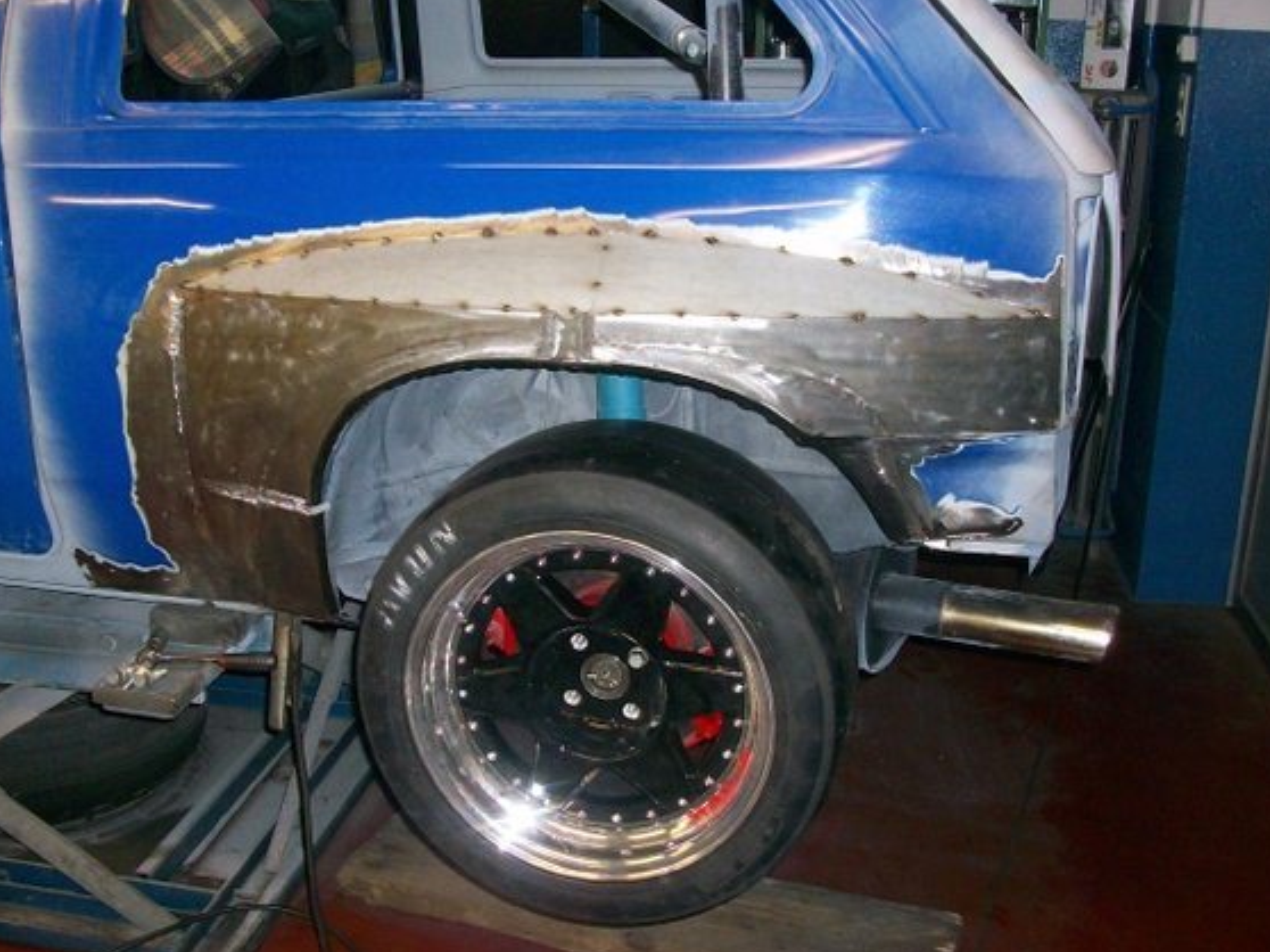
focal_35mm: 39
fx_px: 1430
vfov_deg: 36.7
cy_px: 419
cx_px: 574
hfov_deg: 47.8
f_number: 2.8
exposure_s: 1/60
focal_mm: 5.7
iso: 160
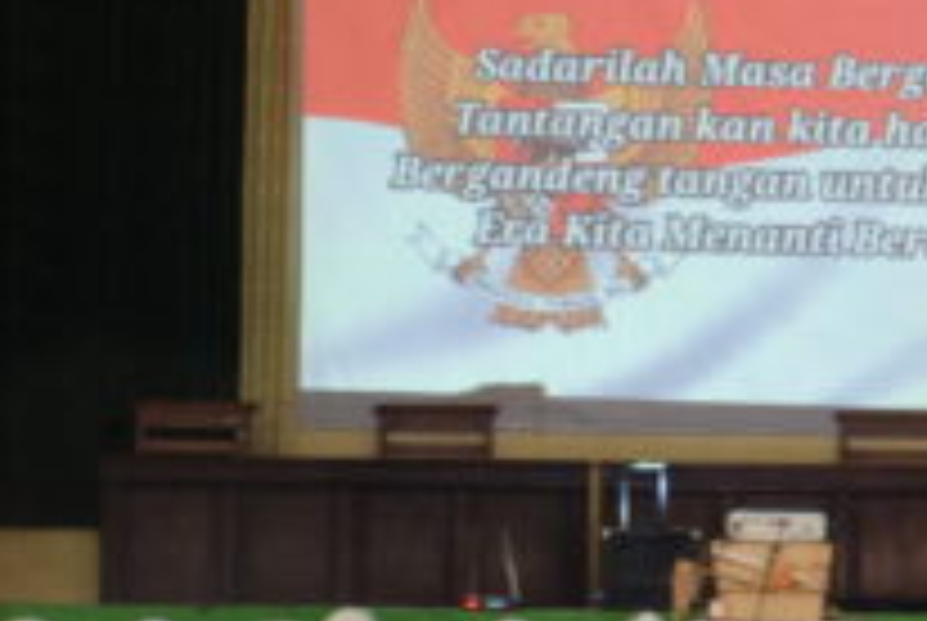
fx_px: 5621
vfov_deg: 6.3
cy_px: 302
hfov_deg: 9.4
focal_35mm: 218
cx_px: 873
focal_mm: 50
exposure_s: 1/6.5
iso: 1600
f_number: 11
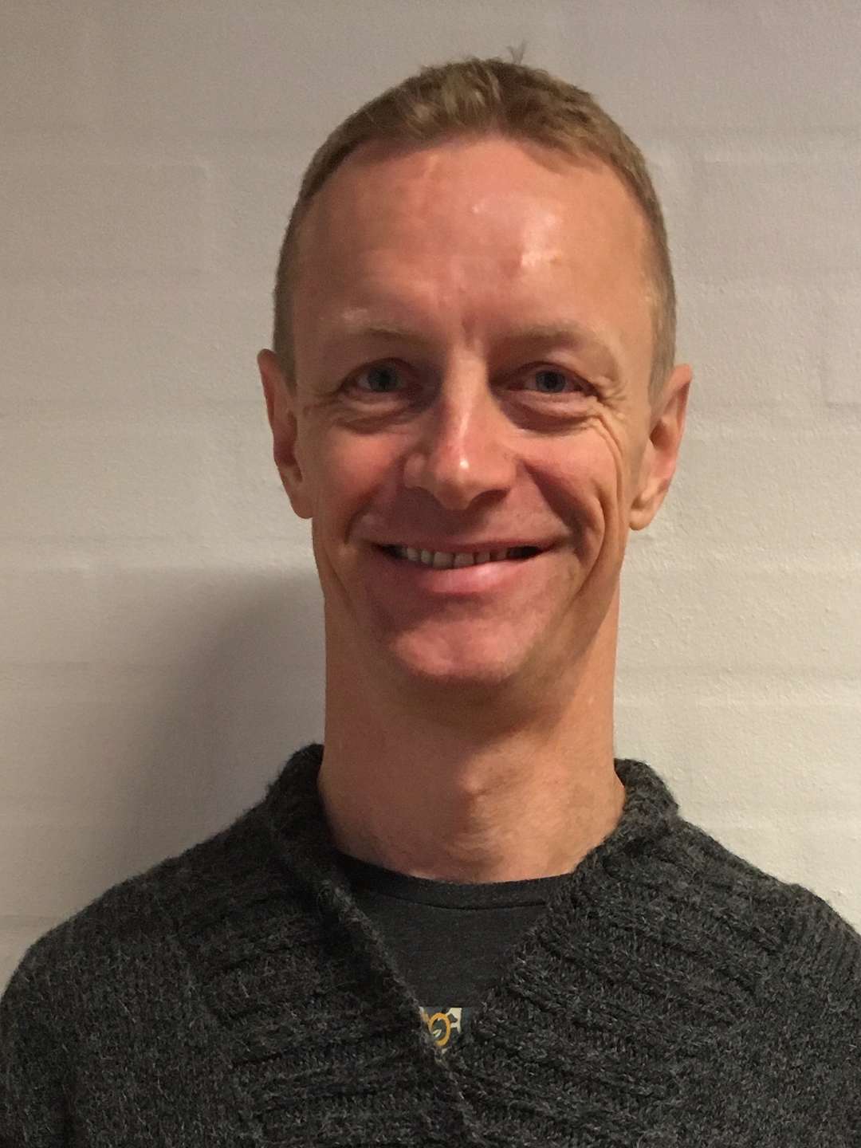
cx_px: 430
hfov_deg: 48.2
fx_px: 962
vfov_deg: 61.7
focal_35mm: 29
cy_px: 574
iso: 200
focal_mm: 4.15
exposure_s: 1/20
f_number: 2.2
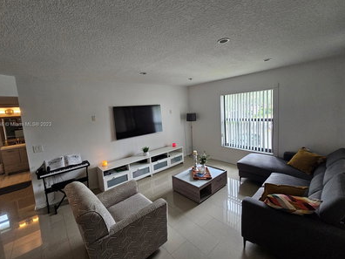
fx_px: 140
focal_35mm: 14
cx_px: 163
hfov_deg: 102.0
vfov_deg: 85.6
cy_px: 125
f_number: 2.2
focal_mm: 2.2
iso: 250
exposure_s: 1/77
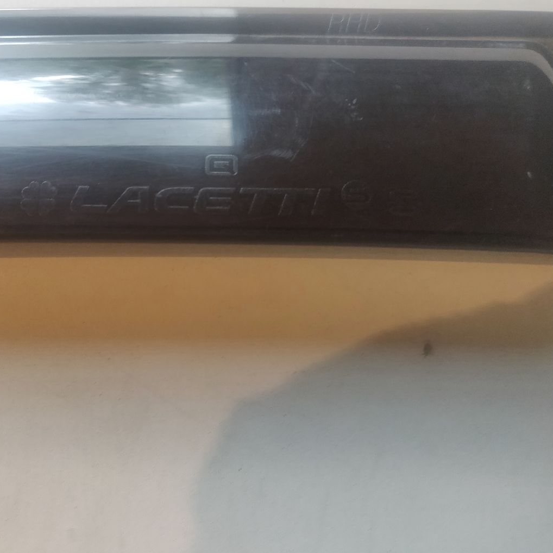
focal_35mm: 30
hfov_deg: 53.4
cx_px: 205
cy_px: 281
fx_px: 542
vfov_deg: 54.0
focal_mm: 4.25
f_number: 1.7
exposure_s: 1/33
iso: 640
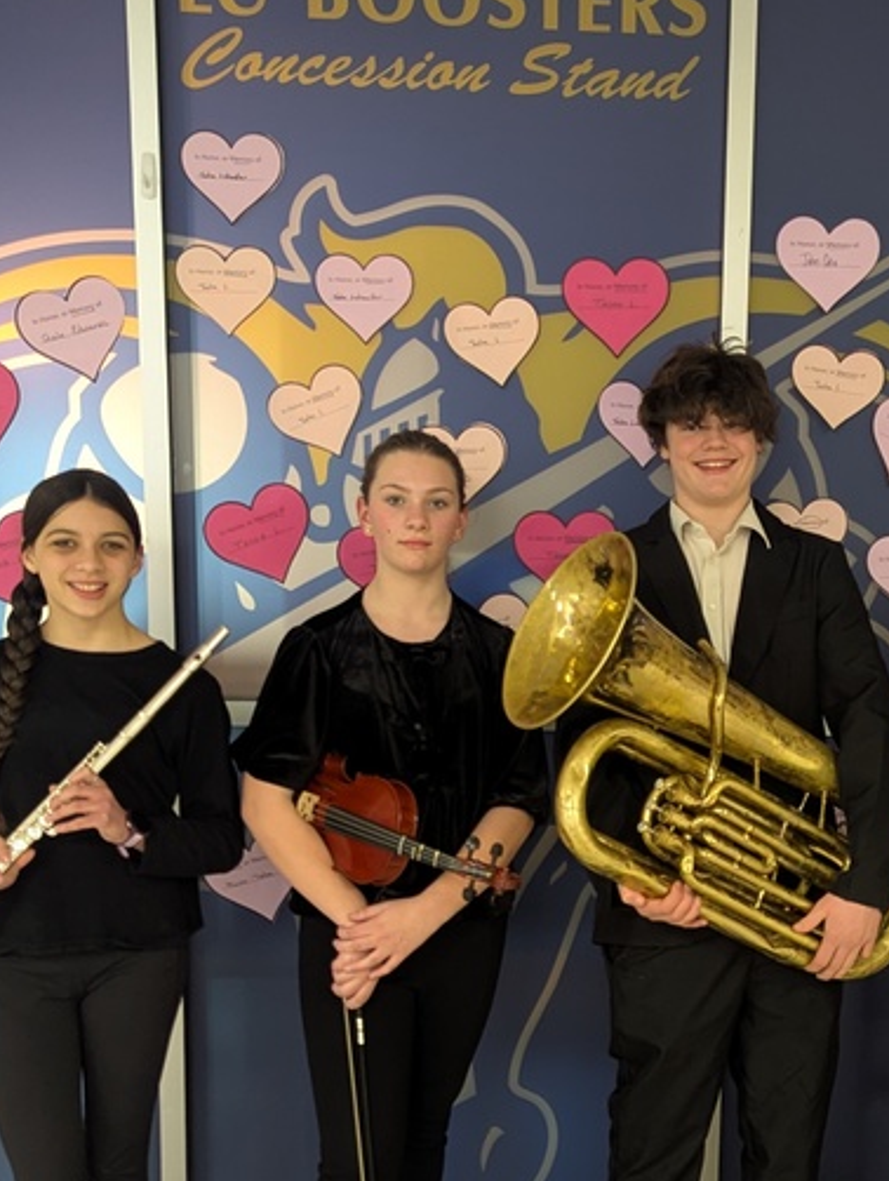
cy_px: 734
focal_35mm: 49
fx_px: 1674
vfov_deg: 38.6
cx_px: 730
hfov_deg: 29.0
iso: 324
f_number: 1.85
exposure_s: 1/30
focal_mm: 6.81
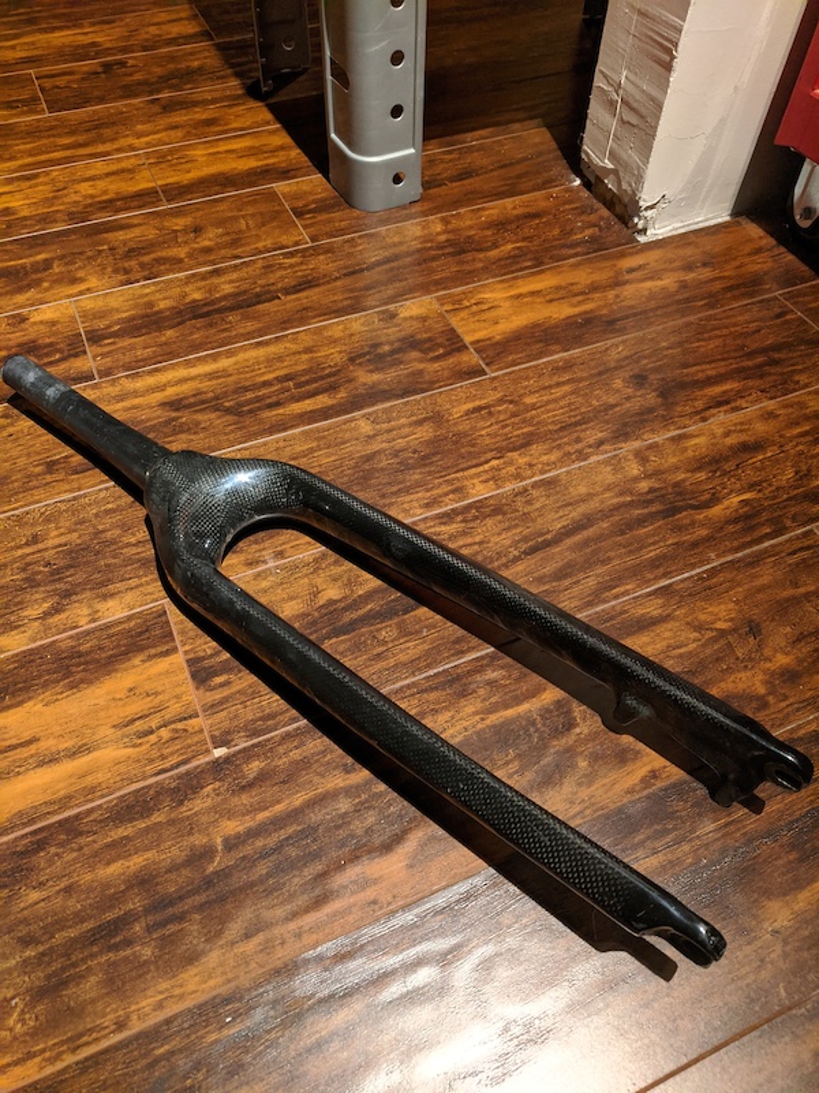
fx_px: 820
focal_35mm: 26
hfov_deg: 53.1
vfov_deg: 67.3
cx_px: 410
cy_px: 546
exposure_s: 1/30
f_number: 2
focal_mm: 4.67
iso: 655
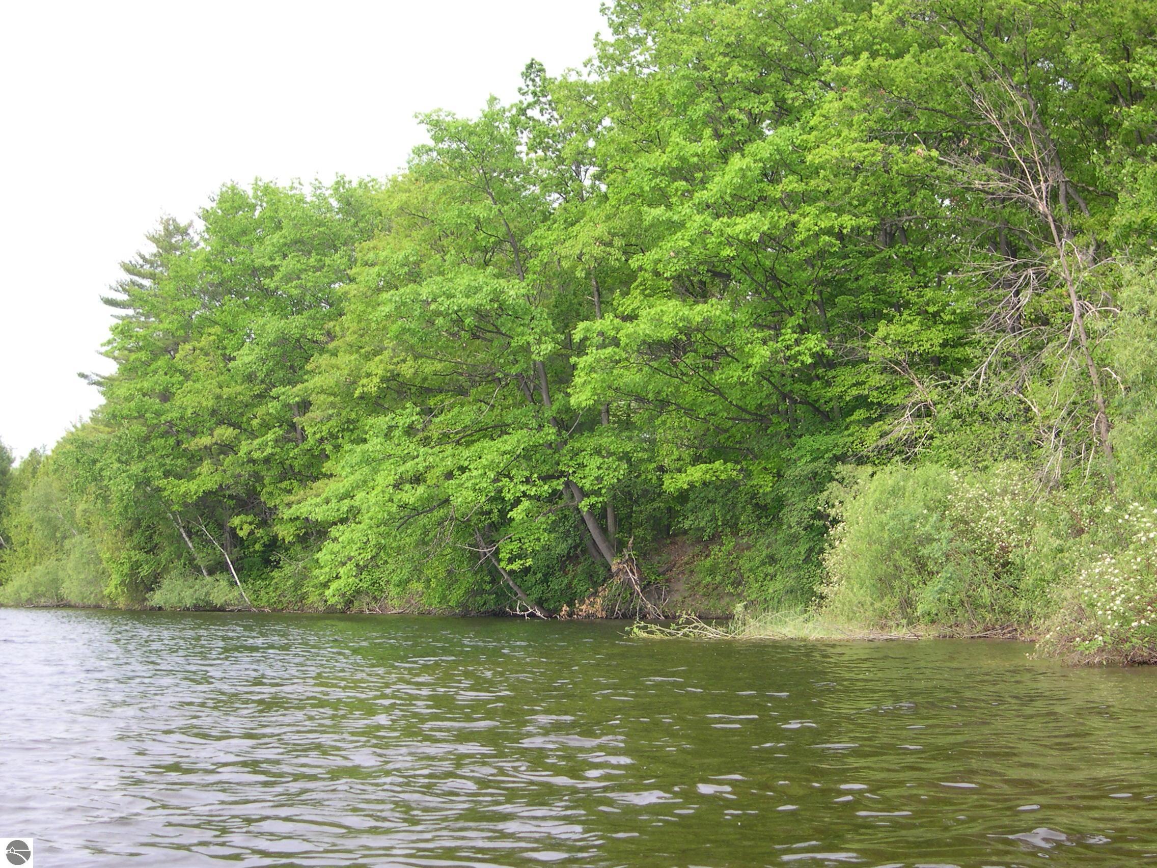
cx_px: 578
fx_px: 1905
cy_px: 434
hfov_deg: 33.8
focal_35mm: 57
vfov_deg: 25.7
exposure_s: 1/200
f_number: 3.4
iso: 100
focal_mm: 12.2
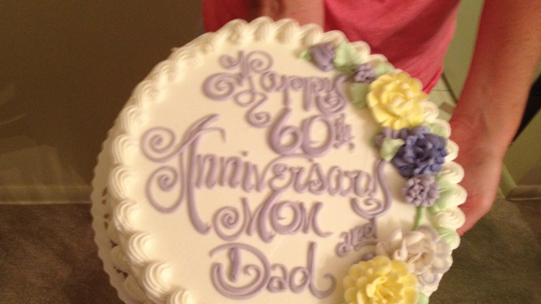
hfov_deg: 51.6
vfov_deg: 30.3
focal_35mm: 39
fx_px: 559
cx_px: 270
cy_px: 184
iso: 250
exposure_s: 1/20
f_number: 2.4
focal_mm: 4.28
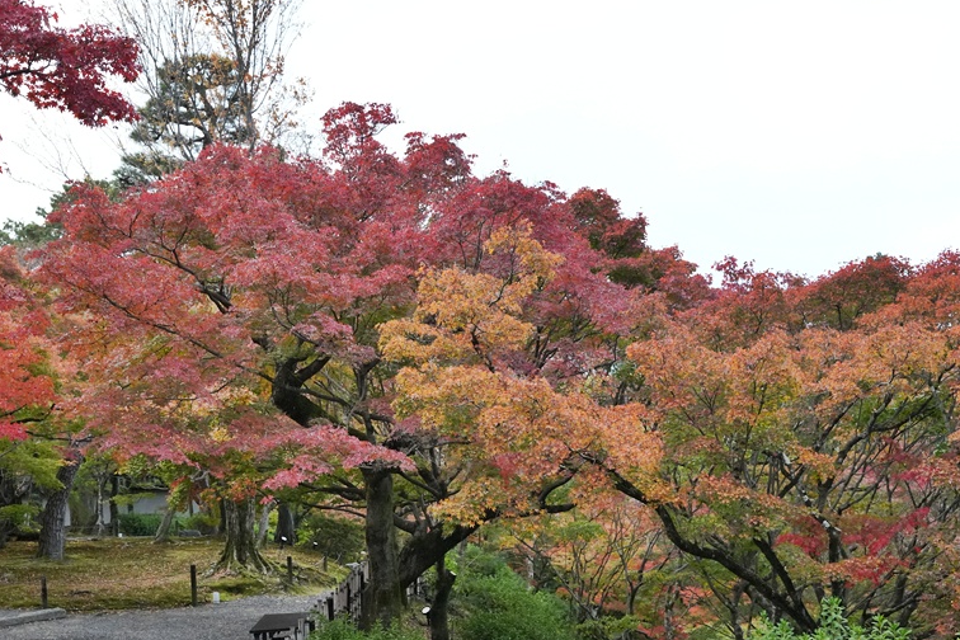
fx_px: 1142
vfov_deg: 31.1
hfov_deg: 45.6
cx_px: 495
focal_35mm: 43
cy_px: 417
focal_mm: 31.6
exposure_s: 1/500
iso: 5000
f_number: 5
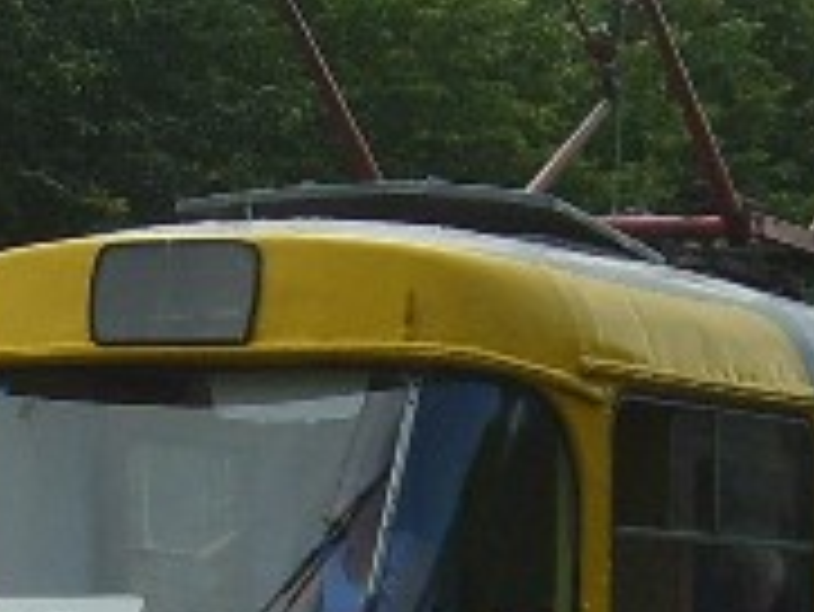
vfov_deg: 7.5
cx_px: 373
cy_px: 567
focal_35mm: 198
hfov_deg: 10.0
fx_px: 4659
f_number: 2.8
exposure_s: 1/1000
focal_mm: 5.8
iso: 50
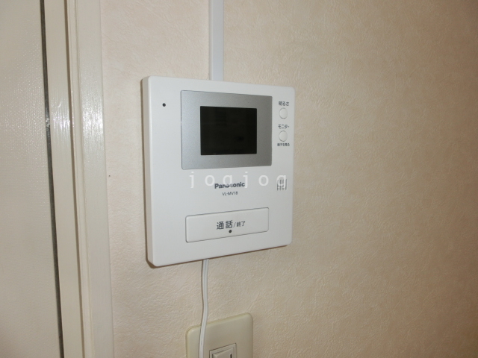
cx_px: 239
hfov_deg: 71.6
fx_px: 331
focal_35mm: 24
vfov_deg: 56.8
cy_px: 179
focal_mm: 4.24
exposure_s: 1/250
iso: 80
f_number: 3
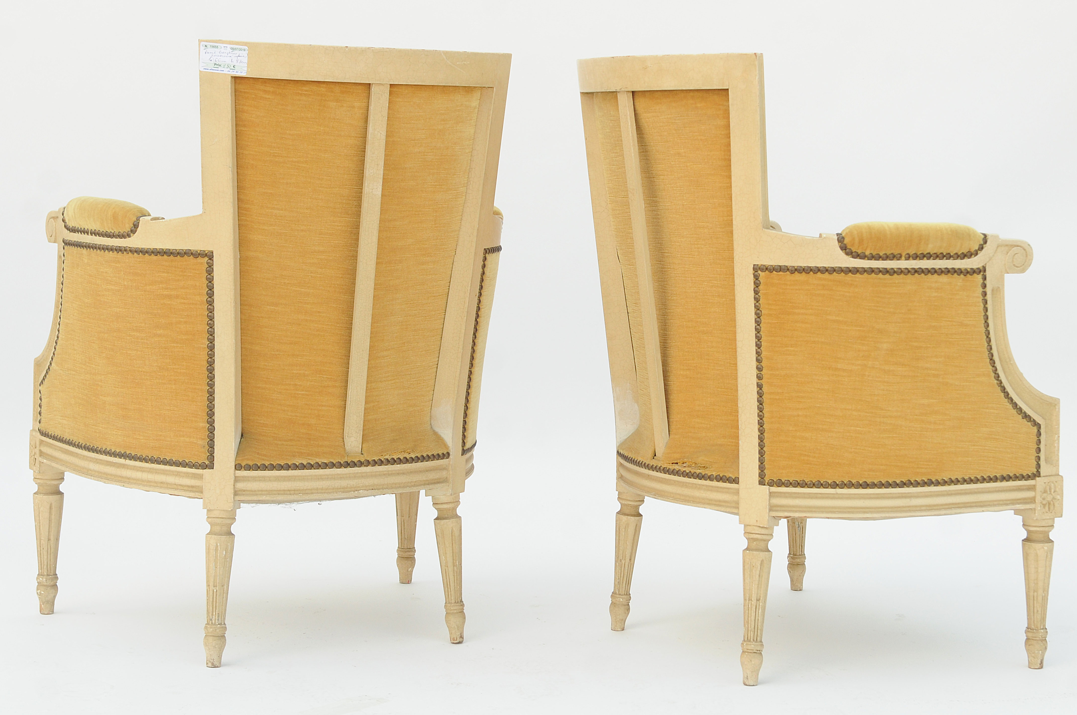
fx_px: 1614
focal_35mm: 54
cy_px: 358
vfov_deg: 25.0
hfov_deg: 36.9
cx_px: 538
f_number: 5.6
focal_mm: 36
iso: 320
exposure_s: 1/250
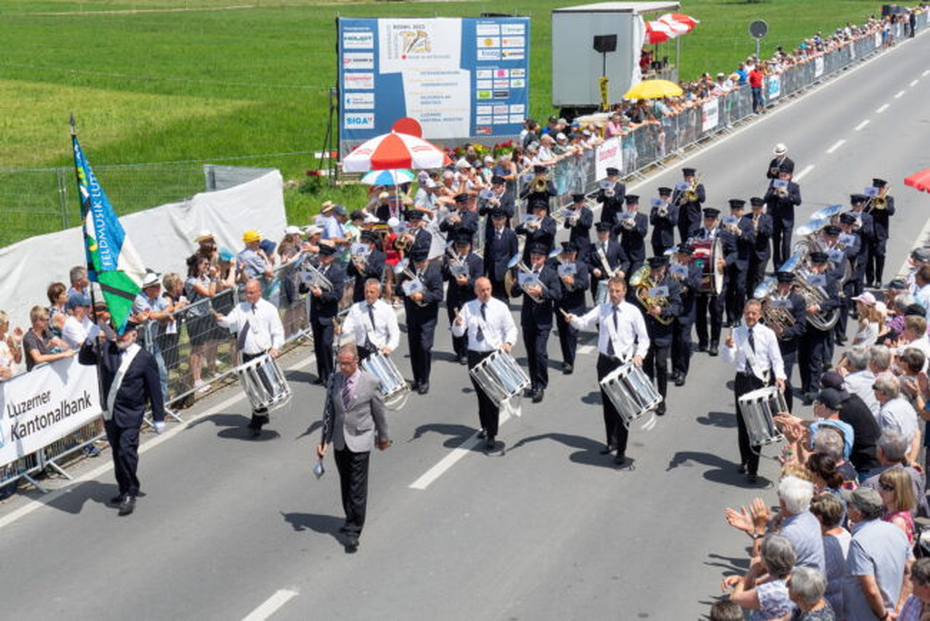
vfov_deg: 26.0
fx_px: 1344
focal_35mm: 52
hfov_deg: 38.2
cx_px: 465
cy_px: 310
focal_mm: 52
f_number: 8
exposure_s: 1/250
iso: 100
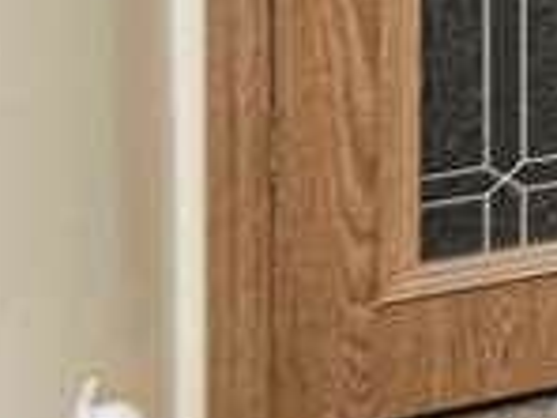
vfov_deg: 10.1
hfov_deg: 7.6
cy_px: -627
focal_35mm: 125
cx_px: 2379
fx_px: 2011
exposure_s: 1/60
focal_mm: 10
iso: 1600
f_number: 13
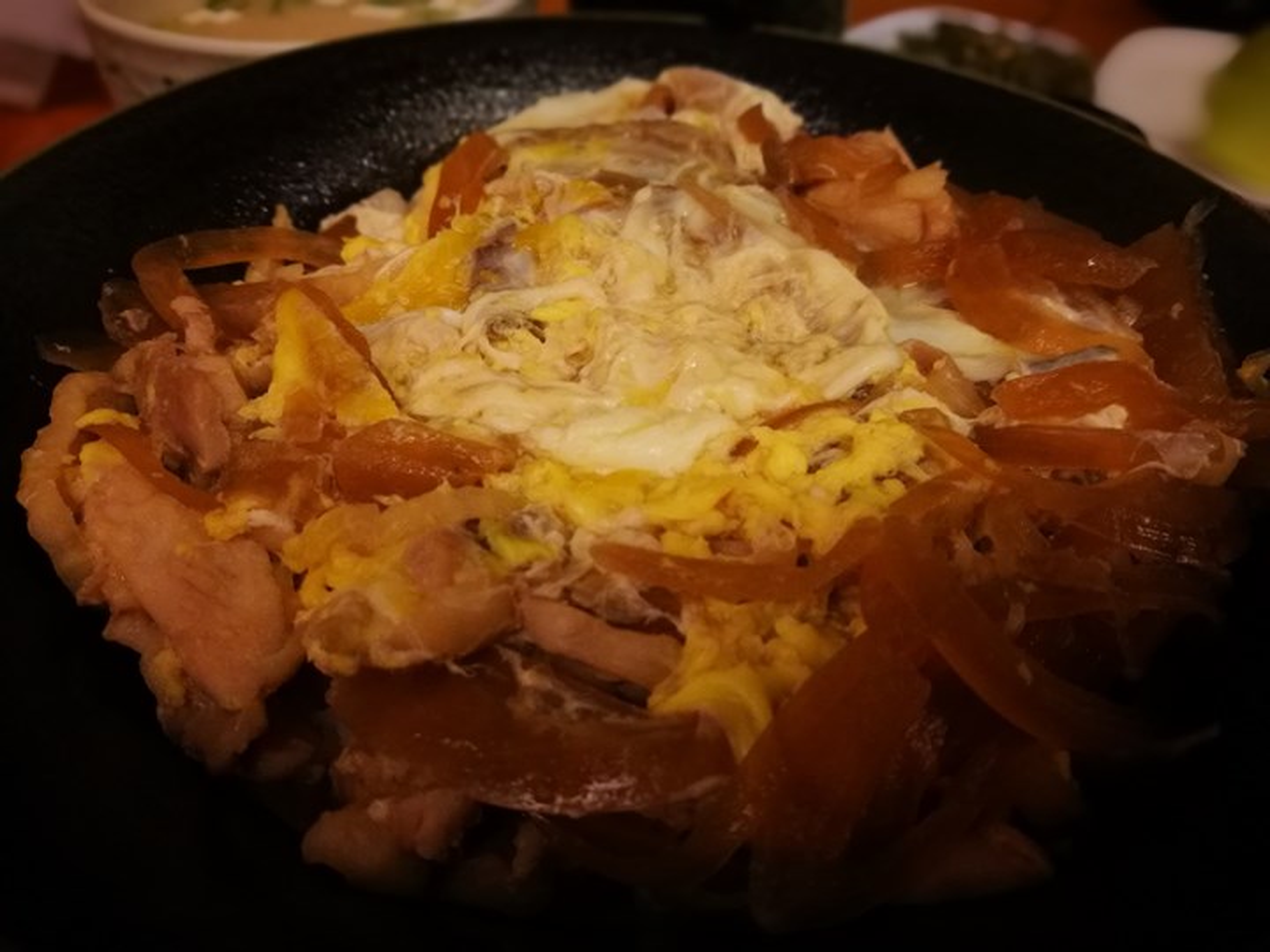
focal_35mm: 27
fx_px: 991
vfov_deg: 51.4
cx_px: 635
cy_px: 476
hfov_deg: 65.3
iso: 500
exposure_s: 1/20
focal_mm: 4.5
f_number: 4
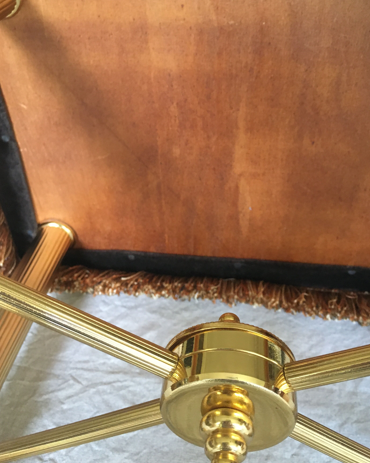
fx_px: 452
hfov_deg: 44.5
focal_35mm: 33
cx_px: 190
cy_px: 206
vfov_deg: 54.1
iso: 200
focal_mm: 4.15
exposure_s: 1/17
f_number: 2.2
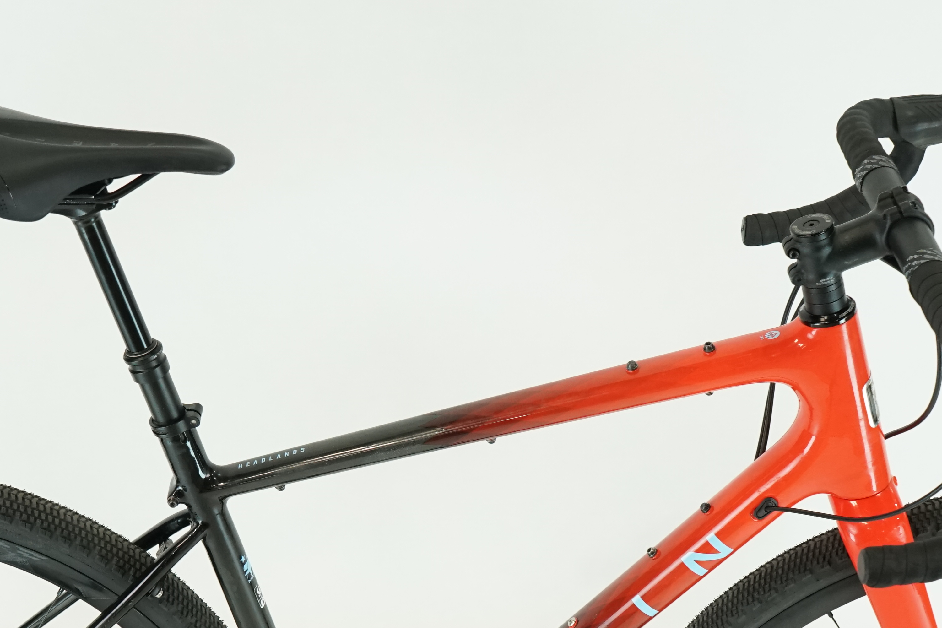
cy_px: 496
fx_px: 1622
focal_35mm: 62
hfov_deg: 32.4
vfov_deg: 21.7
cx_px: 443
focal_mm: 31
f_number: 5.6
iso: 1600
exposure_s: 1/200
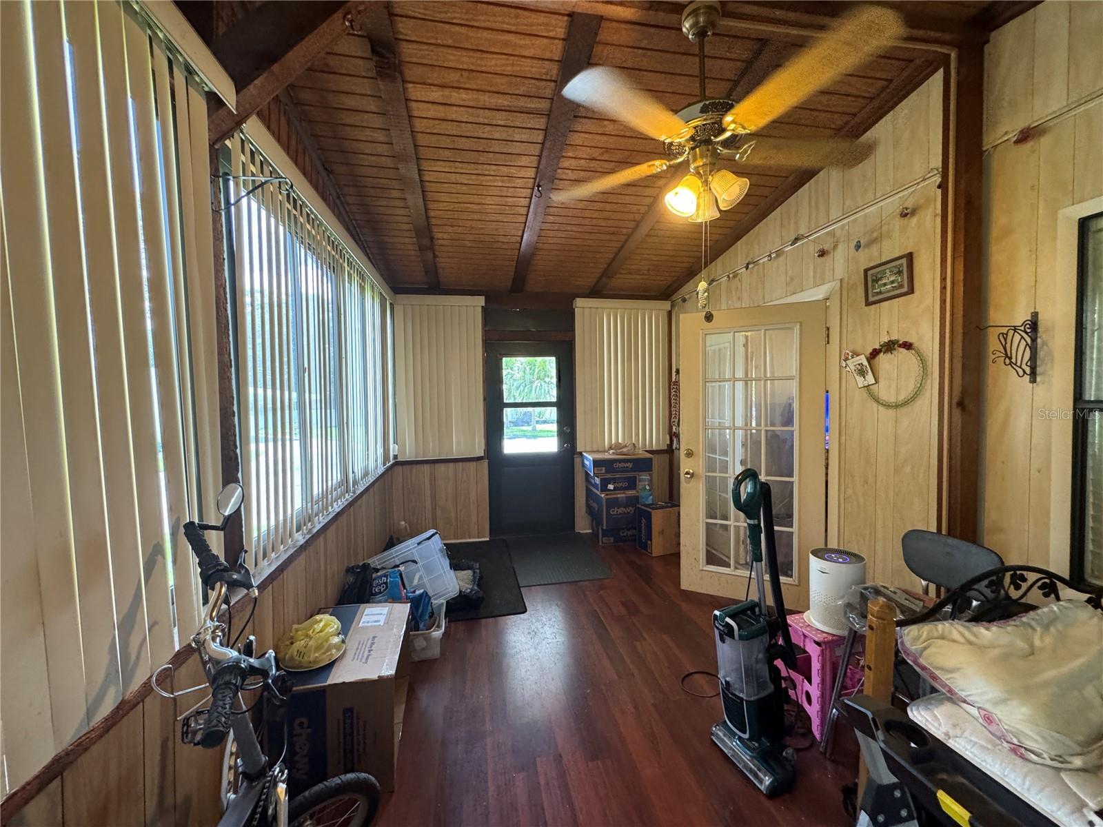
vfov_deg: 85.7
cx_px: 552
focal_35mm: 14
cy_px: 414
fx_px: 446
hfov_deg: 102.1
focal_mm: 2.22
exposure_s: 1/60
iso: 320
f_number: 2.2
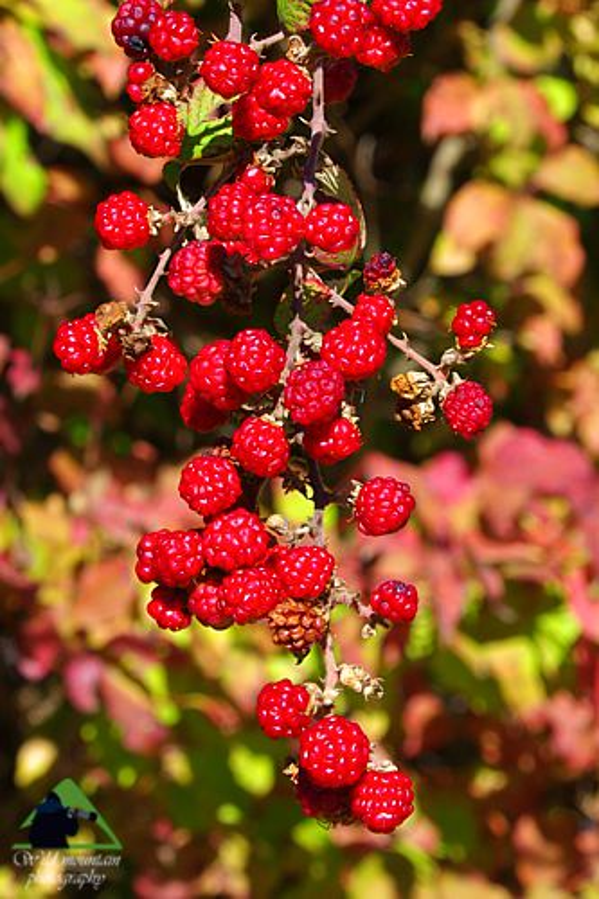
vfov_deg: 16.1
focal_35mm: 127
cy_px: 450
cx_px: 300
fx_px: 3172
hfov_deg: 10.8
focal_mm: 85
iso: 200
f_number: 13
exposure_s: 1/160
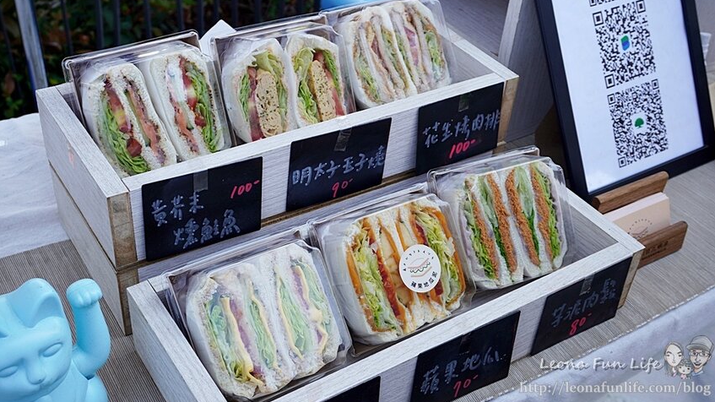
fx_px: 777
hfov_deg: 49.4
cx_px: 357
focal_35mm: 41
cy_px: 220
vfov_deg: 29.0
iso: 100
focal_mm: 26
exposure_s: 1/100
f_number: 6.3
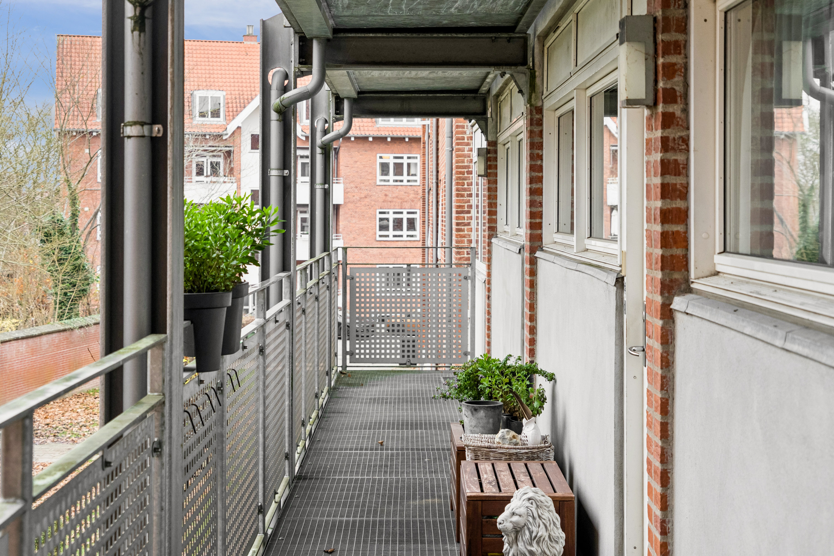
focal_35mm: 55
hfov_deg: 36.2
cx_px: 417
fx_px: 1274
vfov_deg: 24.6
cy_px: 278
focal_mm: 55
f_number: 6.7
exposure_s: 1/60
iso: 1000
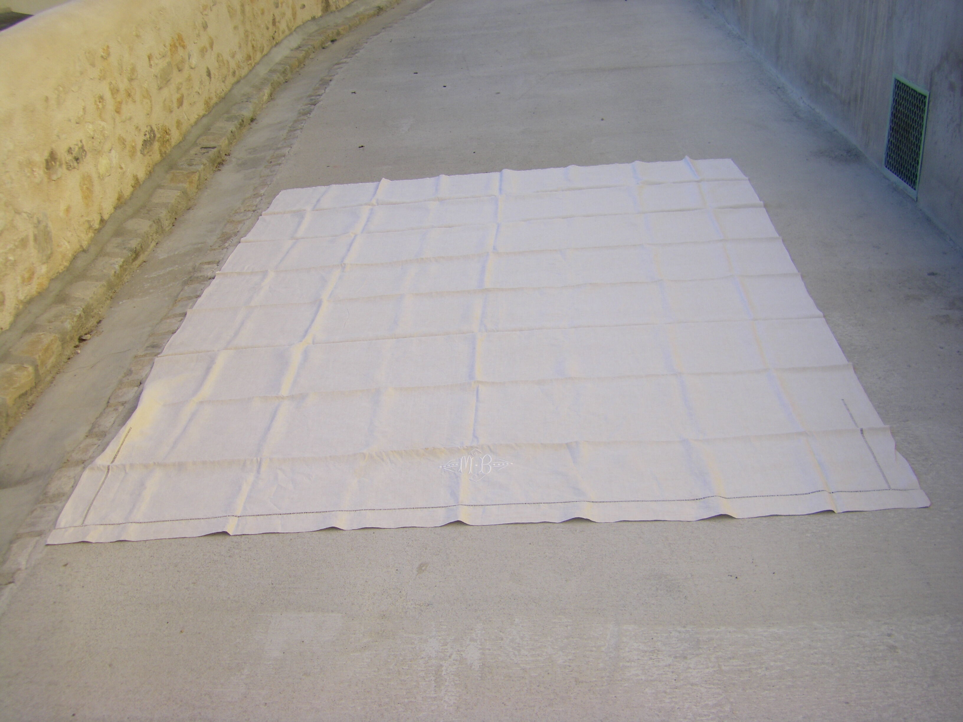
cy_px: 361
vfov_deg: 37.7
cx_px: 482
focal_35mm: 38
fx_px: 1057
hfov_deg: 49.0
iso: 64
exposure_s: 1/200
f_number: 3.5
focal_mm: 6.3
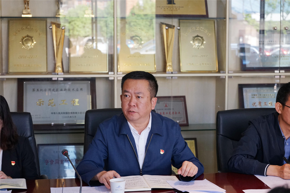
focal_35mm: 70
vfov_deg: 19.5
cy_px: 96
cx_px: 145
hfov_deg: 28.8
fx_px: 564
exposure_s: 1/160
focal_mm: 70
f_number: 5.6
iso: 1600
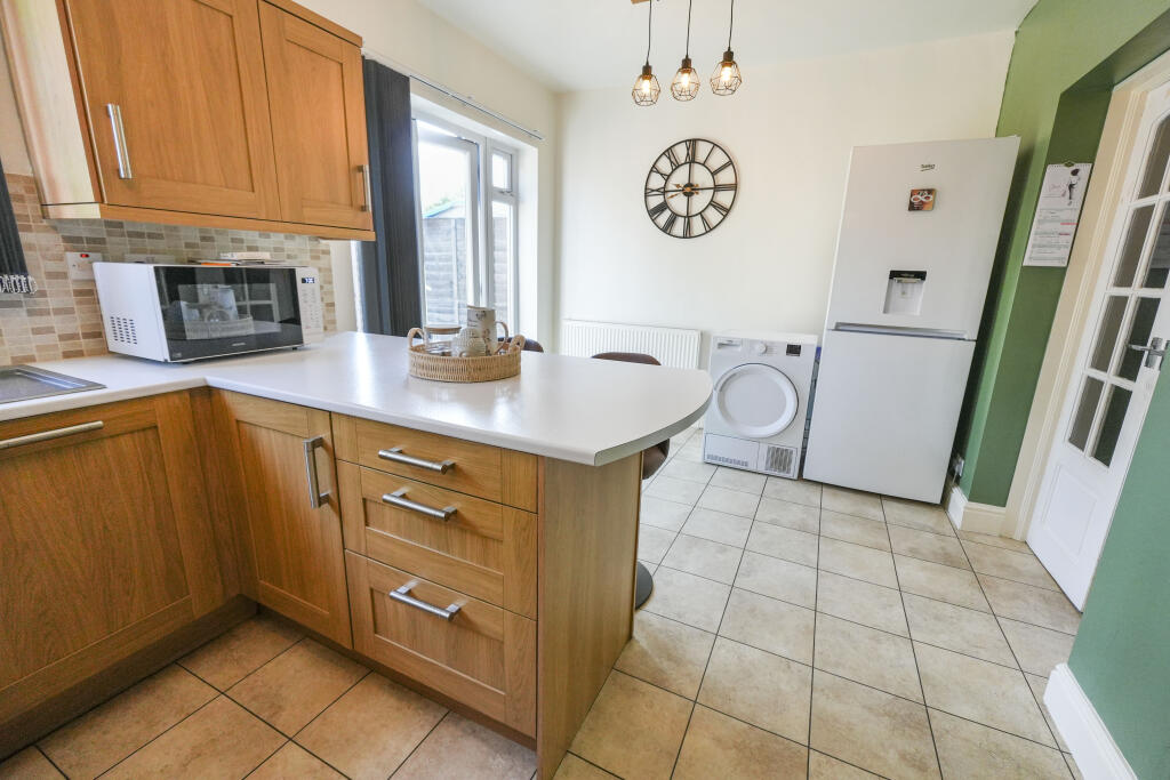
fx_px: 488
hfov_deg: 100.4
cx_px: 585
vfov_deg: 77.3
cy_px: 390
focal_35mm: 15
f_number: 4
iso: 640
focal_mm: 10
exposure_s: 1/160
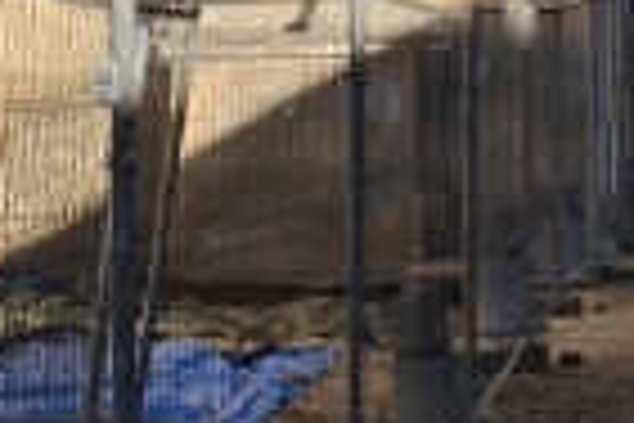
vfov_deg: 6.1
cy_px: -346
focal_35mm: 219
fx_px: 3857
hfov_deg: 9.3
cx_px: 652
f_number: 1.8
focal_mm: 4.75
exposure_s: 1/1320
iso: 100
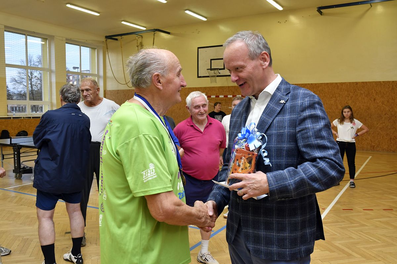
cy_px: 132
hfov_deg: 57.2
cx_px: 198
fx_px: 364
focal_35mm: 33
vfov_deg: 40.0
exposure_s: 1/125
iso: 1000
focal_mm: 22
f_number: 6.3
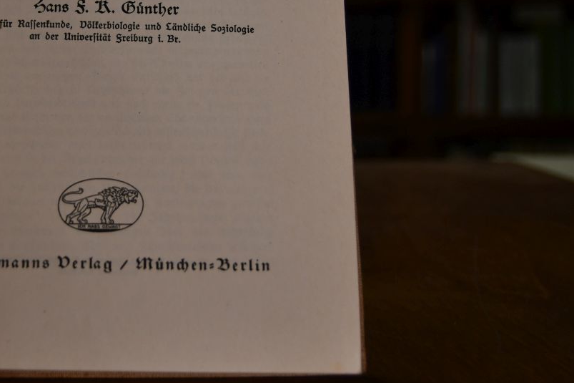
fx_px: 1084
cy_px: 57
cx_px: 132
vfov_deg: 19.7
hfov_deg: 29.1
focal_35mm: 68
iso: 500
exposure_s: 1/250
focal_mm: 26
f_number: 4
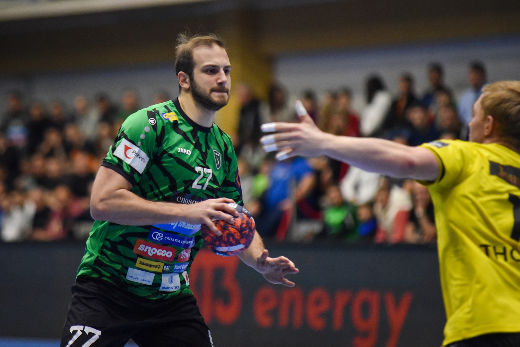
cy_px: 174
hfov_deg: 10.3
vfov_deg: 6.9
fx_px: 2890
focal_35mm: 200
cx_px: 260
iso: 3200
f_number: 2.8
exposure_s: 1/640
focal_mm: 200
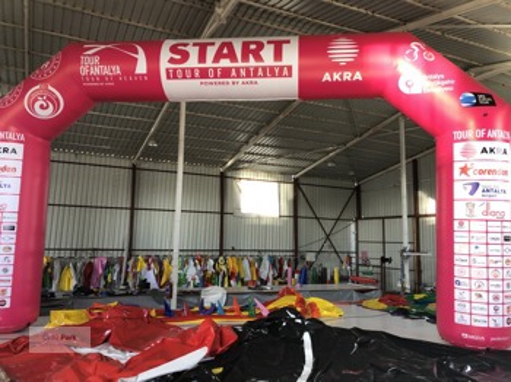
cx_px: 256
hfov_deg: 63.5
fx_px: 413
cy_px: 191
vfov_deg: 49.7
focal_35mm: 28
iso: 40
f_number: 1.8
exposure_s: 1/30
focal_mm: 3.99
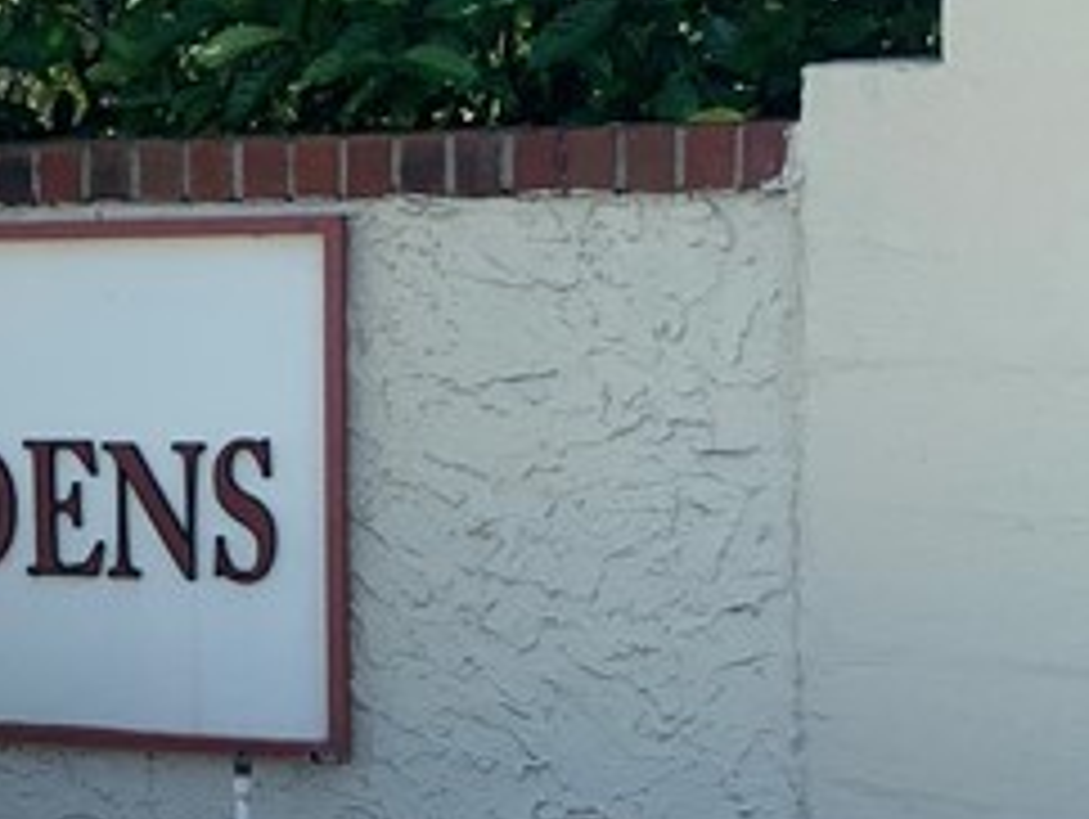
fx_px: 3464
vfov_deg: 13.4
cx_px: -225
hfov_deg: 17.1
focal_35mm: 110
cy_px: 716
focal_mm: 4.25
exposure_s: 1/991
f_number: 1.8
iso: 25
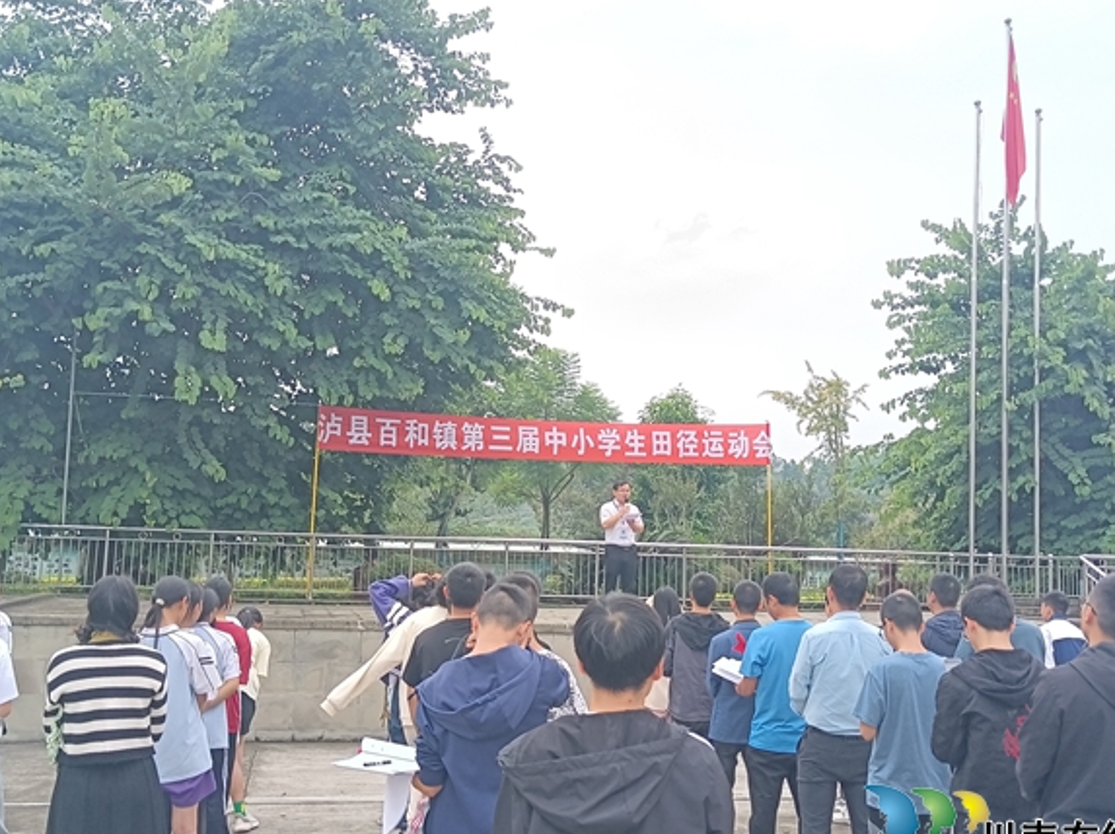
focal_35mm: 38
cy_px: 451
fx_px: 1223
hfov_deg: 49.0
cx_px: 580
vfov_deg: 37.7
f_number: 1.9
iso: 100
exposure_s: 1/358
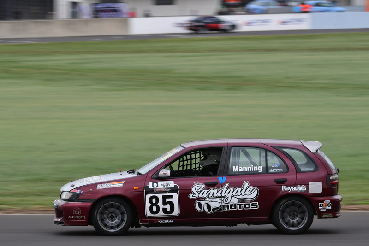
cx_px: 184
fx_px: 3076
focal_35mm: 300
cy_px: 123
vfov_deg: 4.6
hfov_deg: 6.9
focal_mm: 200
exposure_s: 1/250
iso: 320
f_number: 10
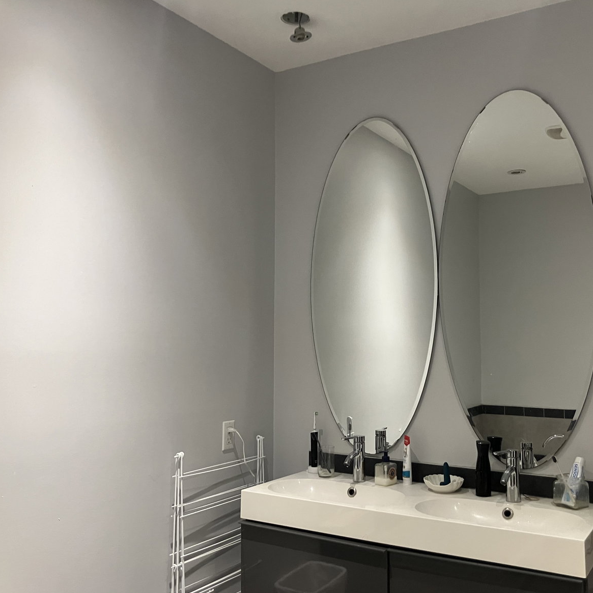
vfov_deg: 48.4
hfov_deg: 48.4
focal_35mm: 34
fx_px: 659
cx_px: 329
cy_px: 303
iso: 200
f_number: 1.8
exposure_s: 1/60
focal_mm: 3.99
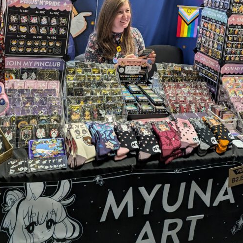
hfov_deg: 38.1
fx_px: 349
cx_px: 153
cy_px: 12
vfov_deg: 35.4
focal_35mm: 44
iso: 626
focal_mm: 6.81
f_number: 1.85
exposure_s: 1/98.7
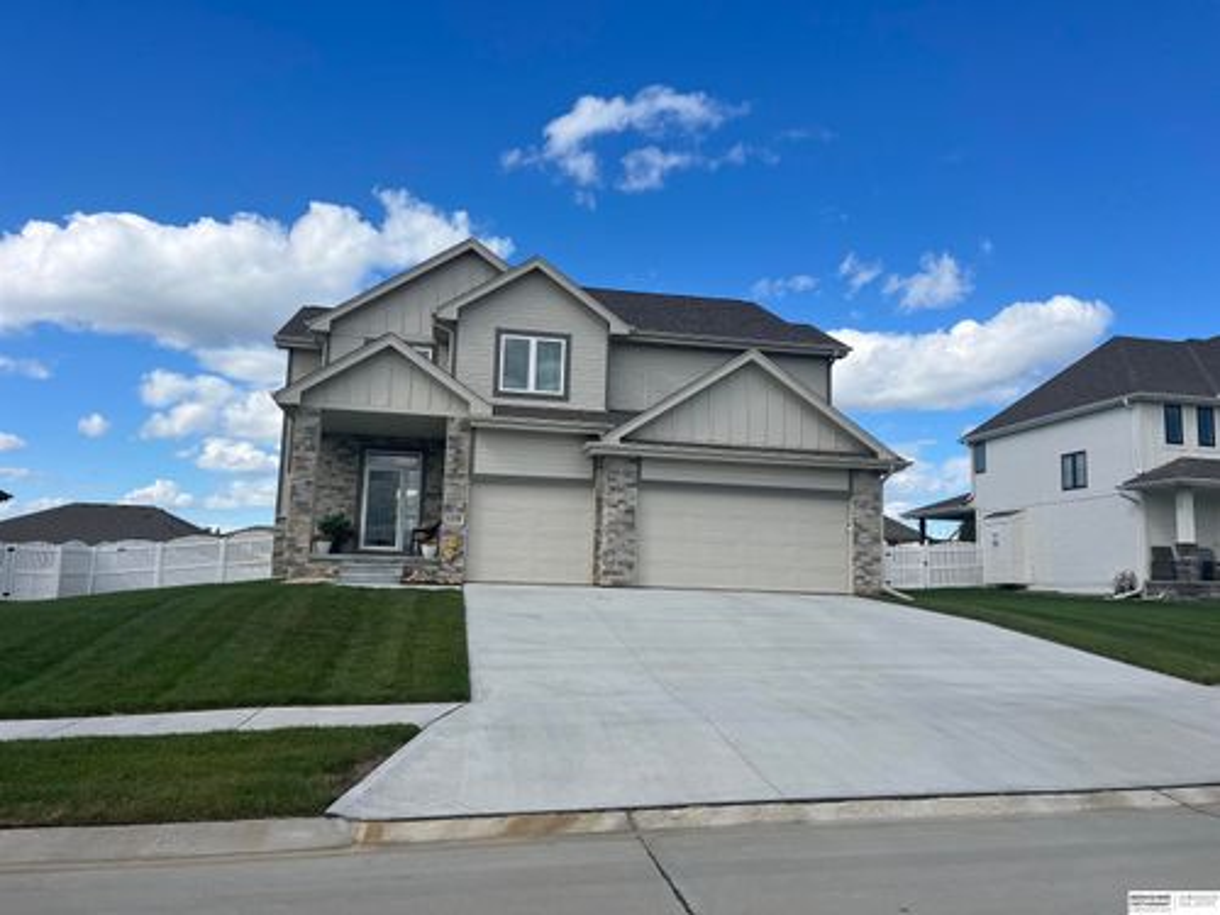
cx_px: 610
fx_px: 916
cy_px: 458
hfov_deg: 67.3
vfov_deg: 53.1
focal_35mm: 26
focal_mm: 5.1
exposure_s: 1/3876
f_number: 1.6
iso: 50
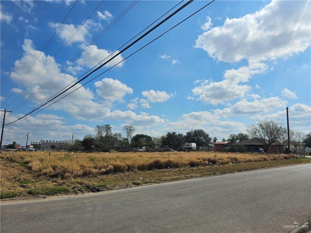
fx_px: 207
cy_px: 116
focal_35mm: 23
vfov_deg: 58.9
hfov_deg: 73.9
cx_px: 156
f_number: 1.7
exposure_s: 1/2490
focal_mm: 6.3
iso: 10
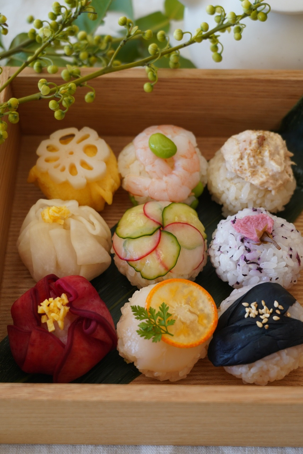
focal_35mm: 60
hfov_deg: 22.7
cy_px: 227
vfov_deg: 33.4
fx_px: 756
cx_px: 152
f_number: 7.1
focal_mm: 60
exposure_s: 1/40
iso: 200
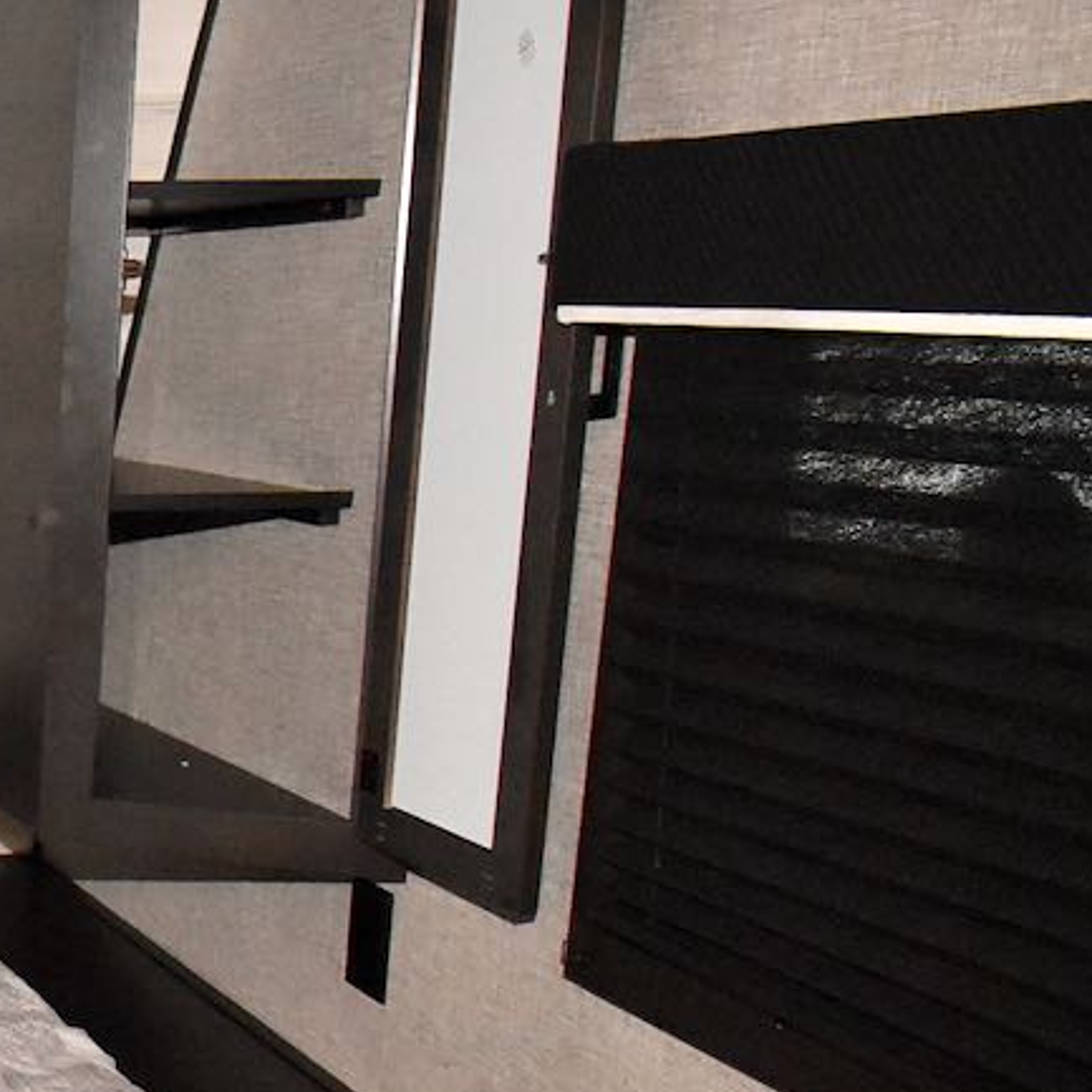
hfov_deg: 22.7
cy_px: 671
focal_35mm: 53
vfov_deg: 32.1
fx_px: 1892
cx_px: -744
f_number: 4.5
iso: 4000
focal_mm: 10
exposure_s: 1/60
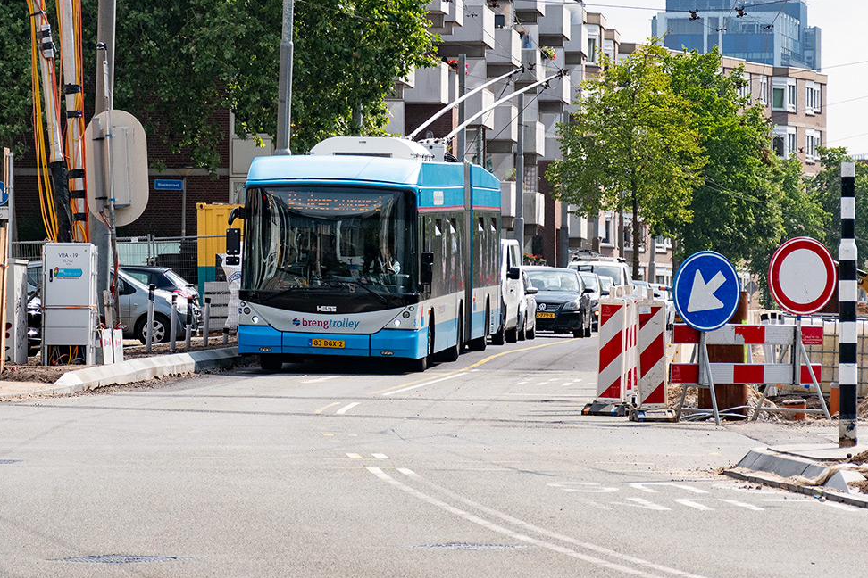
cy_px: 153
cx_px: 438
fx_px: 4822
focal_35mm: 200
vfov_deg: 6.9
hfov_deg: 10.3
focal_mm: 90
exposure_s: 1/1600
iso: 400
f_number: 5.3
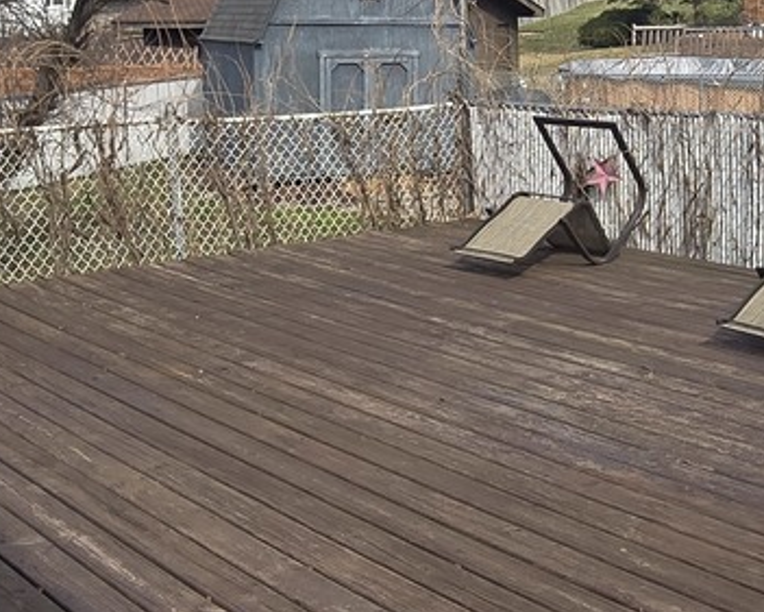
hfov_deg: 35.7
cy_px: 124
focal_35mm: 52
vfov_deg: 28.5
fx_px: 1176
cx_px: 490
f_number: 2.2
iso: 50
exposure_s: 1/1559
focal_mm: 2.2
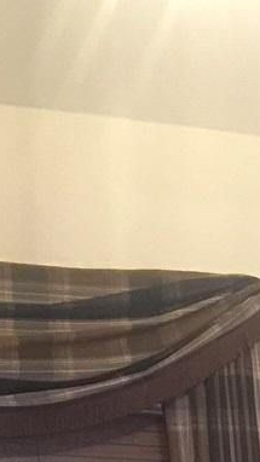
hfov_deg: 8.3
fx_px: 1654
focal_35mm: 135
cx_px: 620
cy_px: 919
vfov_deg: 13.6
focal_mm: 4.15
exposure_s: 1/15
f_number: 2.2
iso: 125
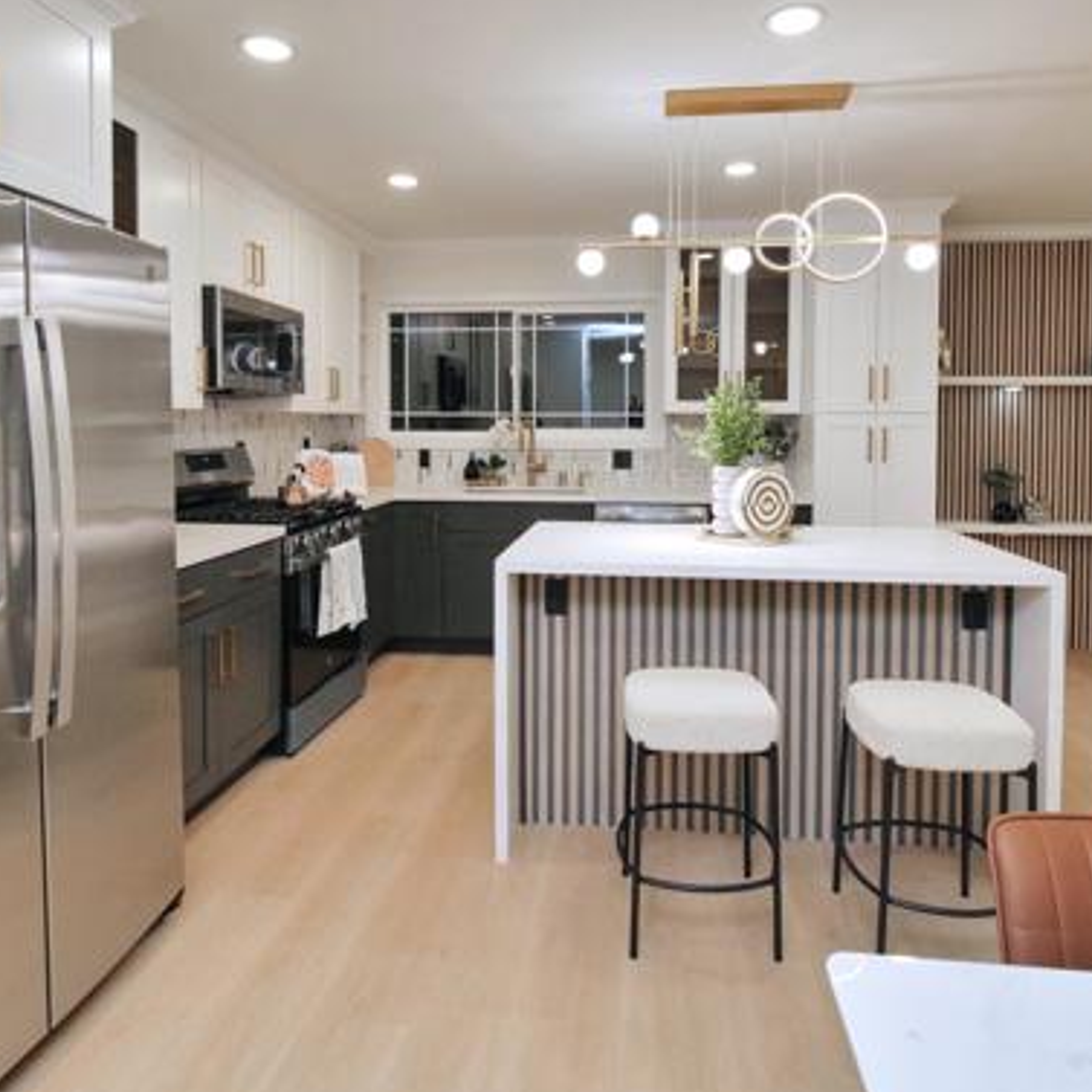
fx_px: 749
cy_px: 440
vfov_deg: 71.4
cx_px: 579
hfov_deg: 72.1
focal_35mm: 21
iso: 800
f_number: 4.5
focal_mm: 7
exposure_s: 1/160
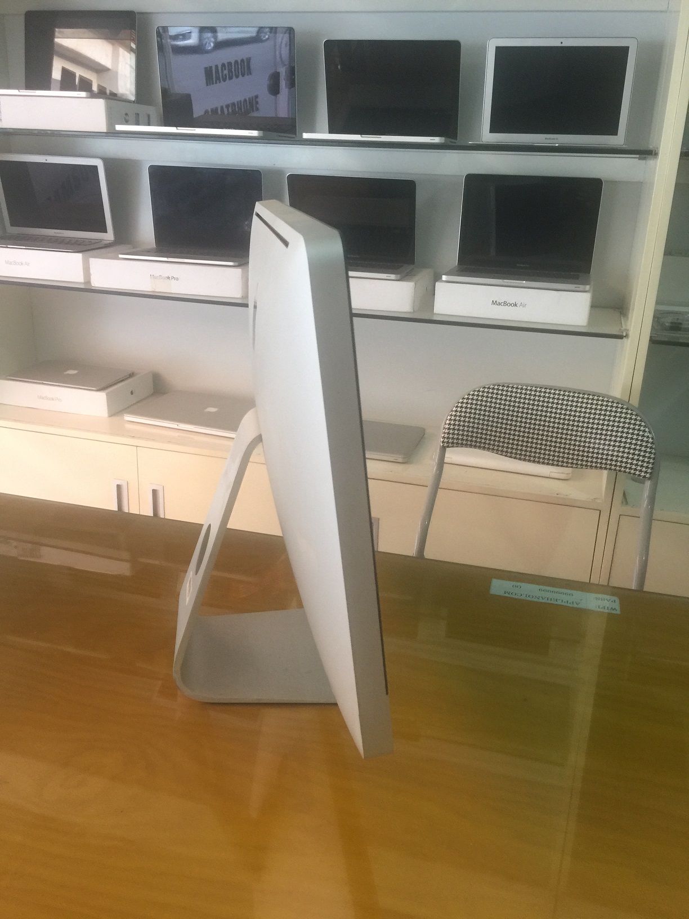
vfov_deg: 61.7
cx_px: 344
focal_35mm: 29
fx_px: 770
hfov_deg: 48.2
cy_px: 460
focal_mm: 4.15
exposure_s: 1/17
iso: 64
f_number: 2.2
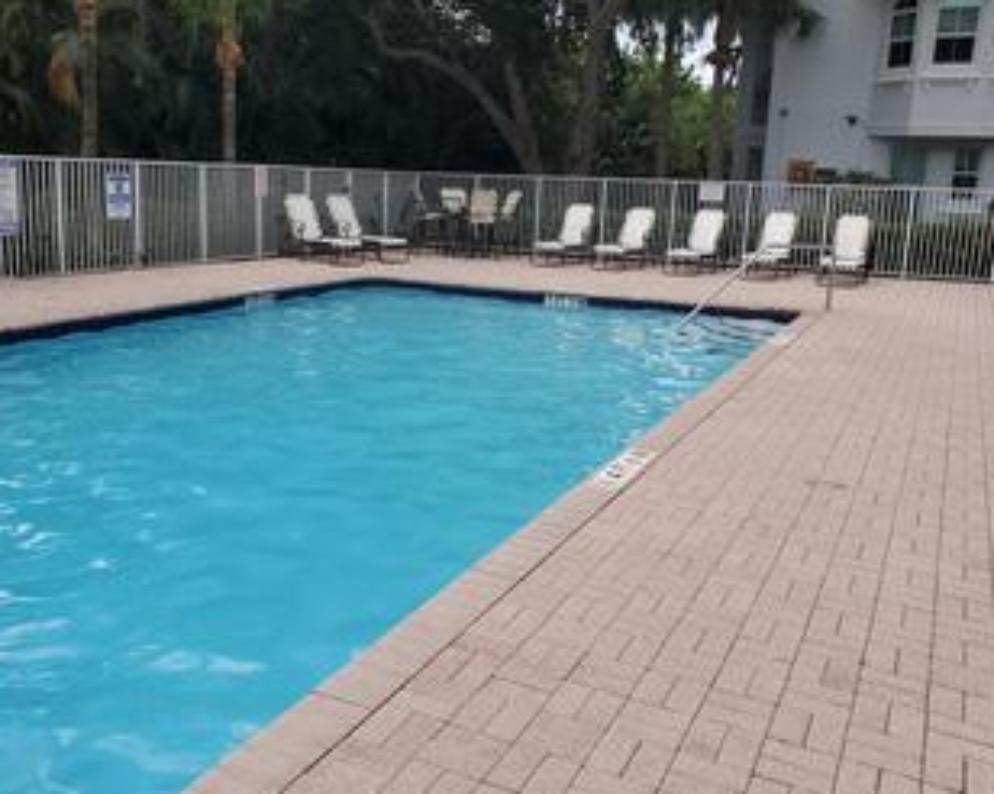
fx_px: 970
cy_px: 371
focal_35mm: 33
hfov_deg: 54.2
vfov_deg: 44.5
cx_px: 465
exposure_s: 1/907
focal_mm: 4.3
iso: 50
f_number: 2.4
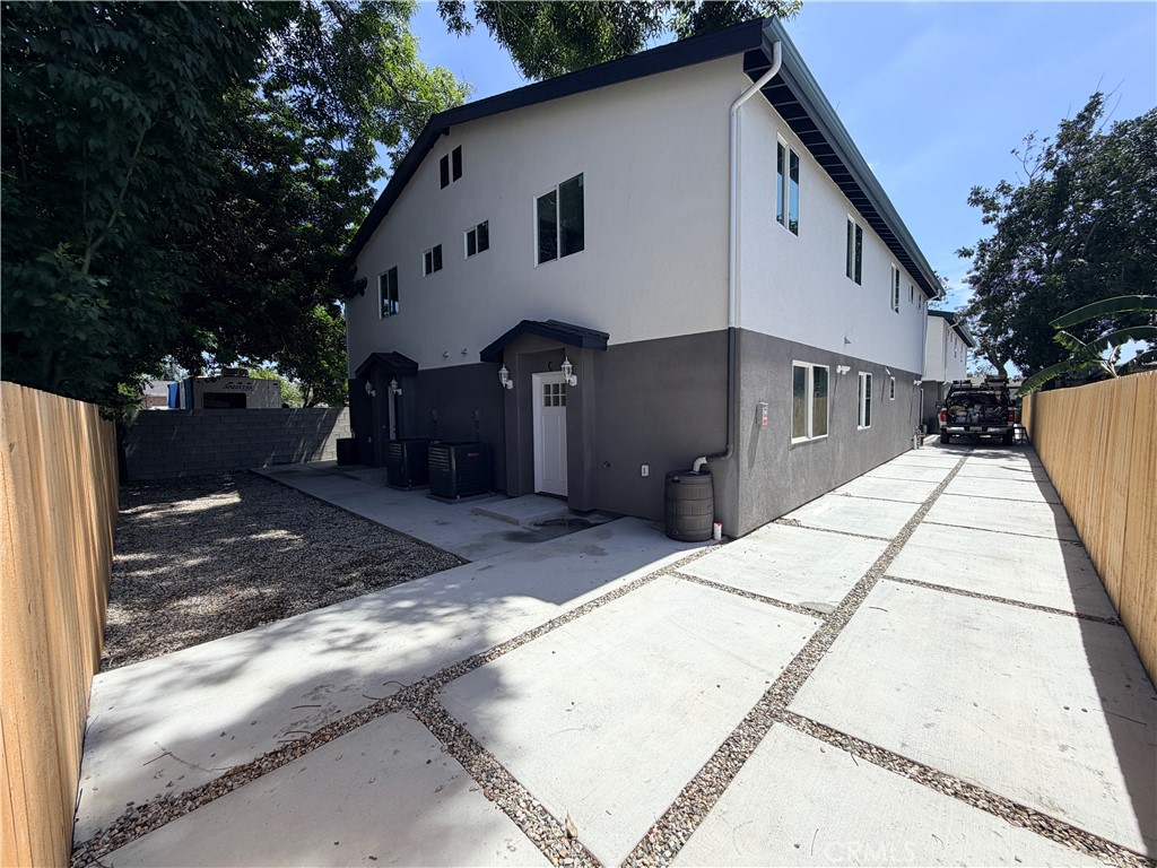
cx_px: 578
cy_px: 434
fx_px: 468
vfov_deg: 85.7
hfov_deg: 102.1
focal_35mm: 14
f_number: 2.2
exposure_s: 1/1167
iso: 20
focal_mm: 2.22
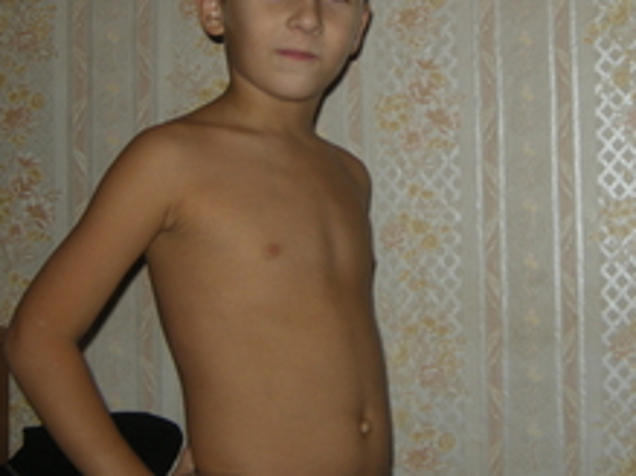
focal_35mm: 72
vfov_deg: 20.2
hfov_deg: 26.9
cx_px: 407
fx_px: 1322
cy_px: 104
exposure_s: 1/60
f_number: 2.7
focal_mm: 7.5
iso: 64
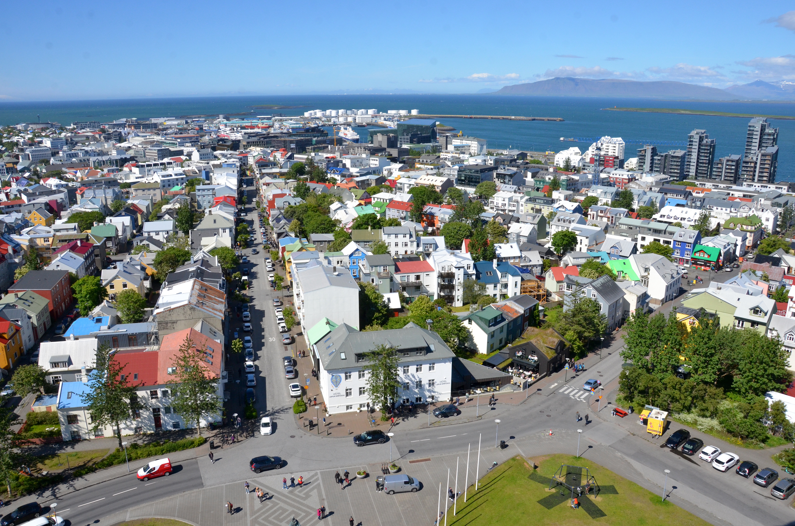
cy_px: 263
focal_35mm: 27
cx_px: 398
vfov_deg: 47.7
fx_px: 595
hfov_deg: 67.5
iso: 500
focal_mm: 18
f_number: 13
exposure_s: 1/640
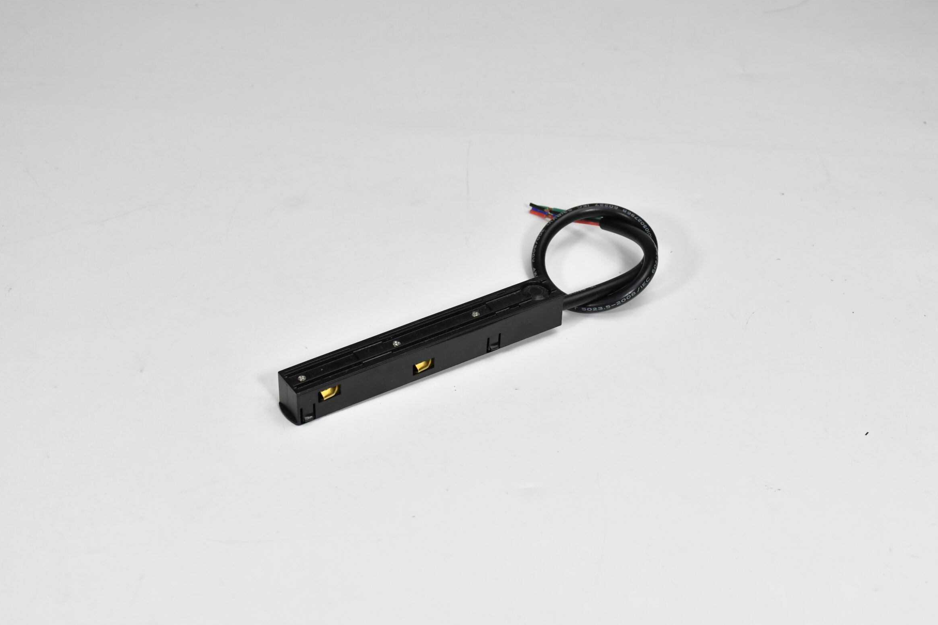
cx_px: 482
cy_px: 295
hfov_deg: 29.2
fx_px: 1797
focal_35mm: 69
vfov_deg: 19.7
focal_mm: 42
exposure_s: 1/160
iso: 800
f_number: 8
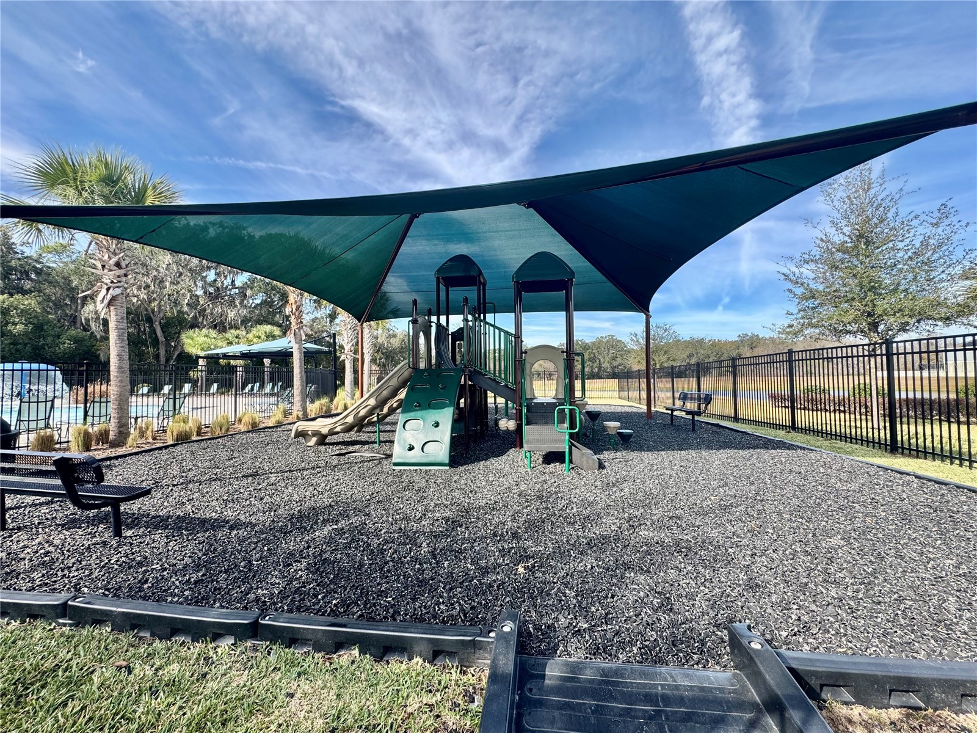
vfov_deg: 85.7
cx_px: 488
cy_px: 366
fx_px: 395
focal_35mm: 14
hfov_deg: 102.1
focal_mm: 2.22
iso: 40
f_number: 2.2
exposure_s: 1/479
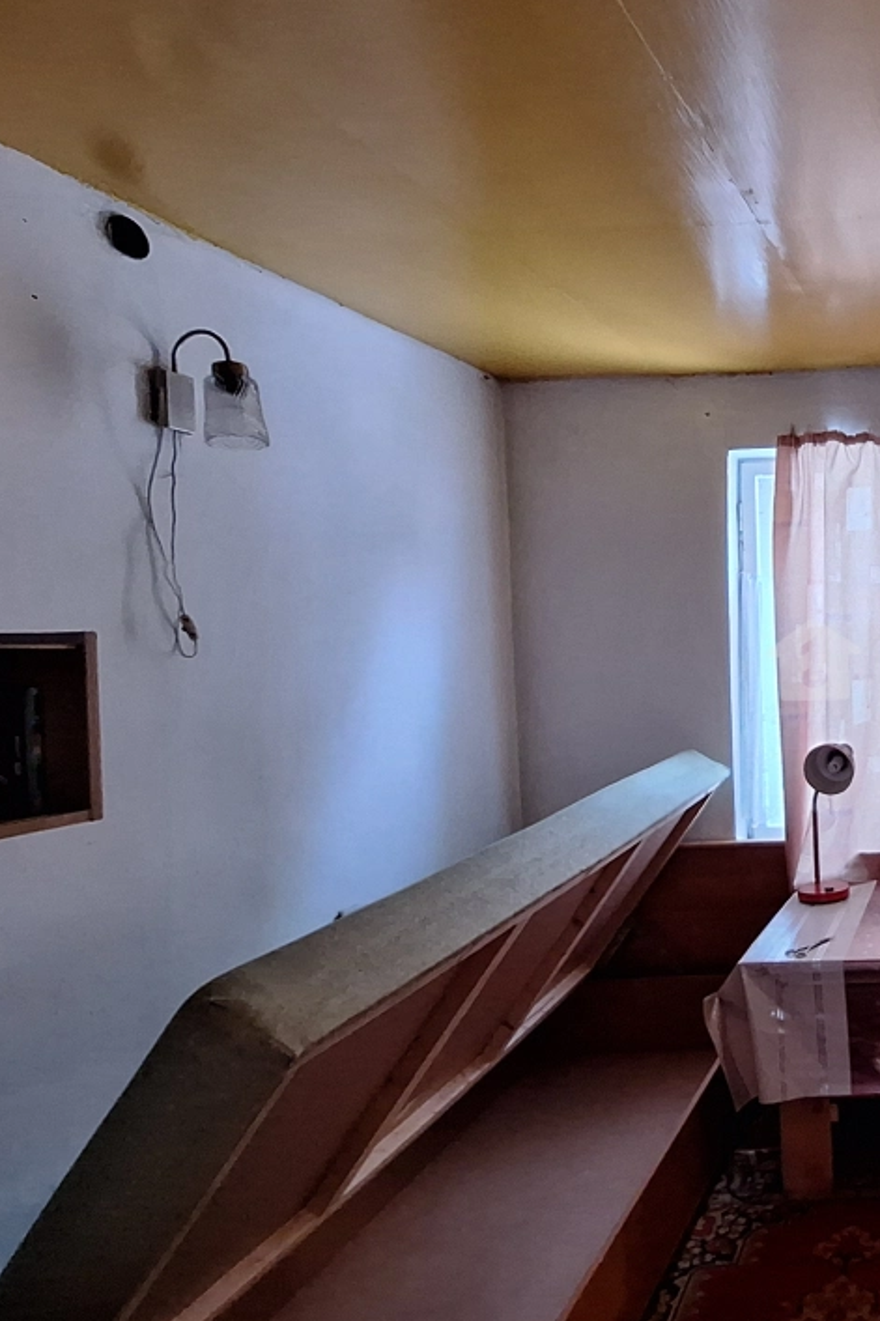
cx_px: 985
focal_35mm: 24
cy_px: 651
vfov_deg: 73.8
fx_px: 880
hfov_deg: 41.4
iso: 250
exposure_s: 1/25
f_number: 2.2
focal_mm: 1.74
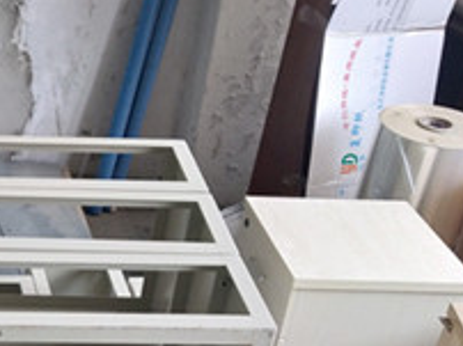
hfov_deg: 20.7
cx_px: -83
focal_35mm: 89
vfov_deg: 16.3
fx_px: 1189
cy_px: 331
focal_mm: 3.95
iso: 62
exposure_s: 1/100
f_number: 1.8
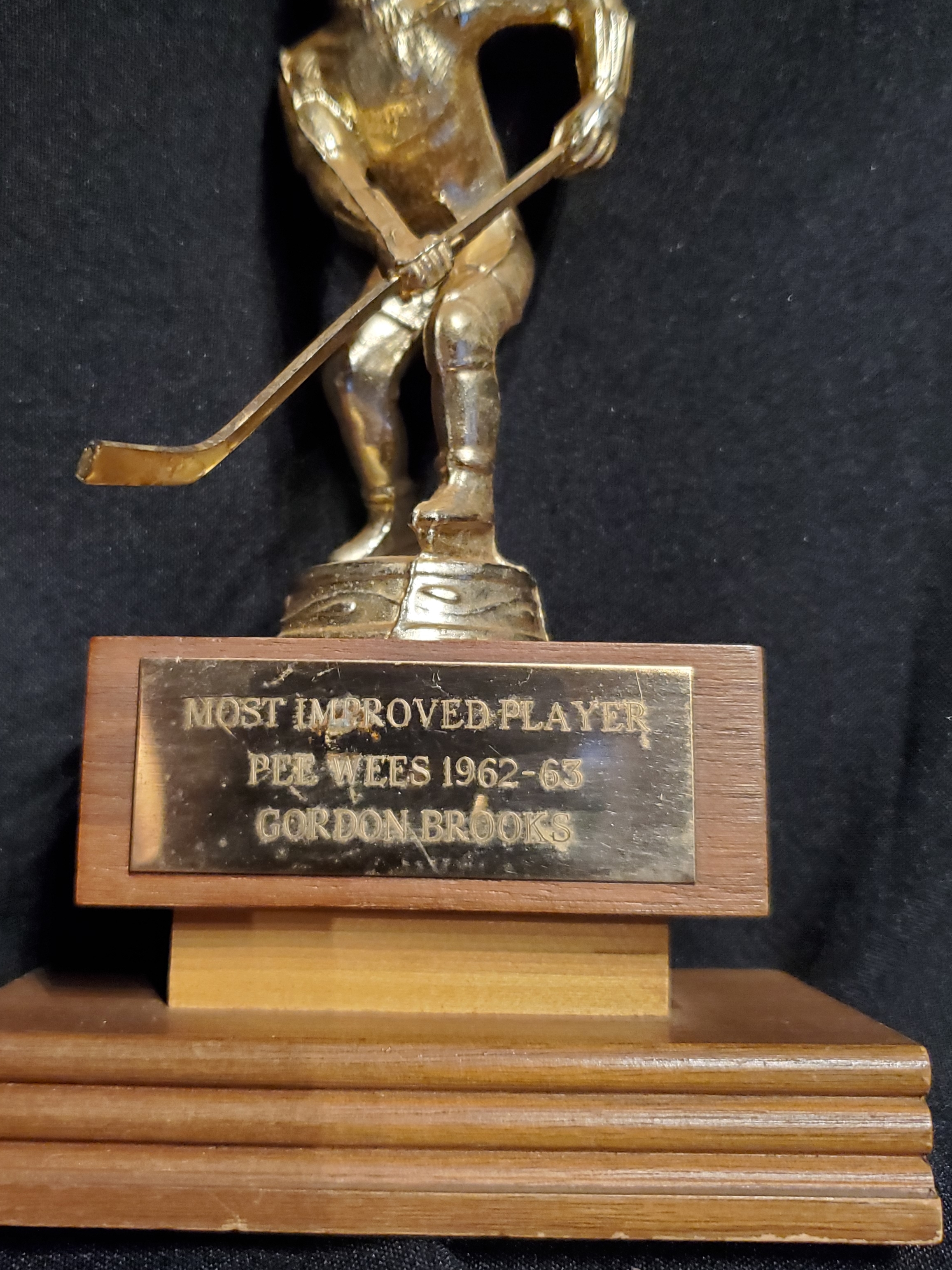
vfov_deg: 53.9
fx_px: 1247
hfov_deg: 41.7
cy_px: 607
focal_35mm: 34
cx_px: 395
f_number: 1.5
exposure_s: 1/40
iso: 500
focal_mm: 4.3
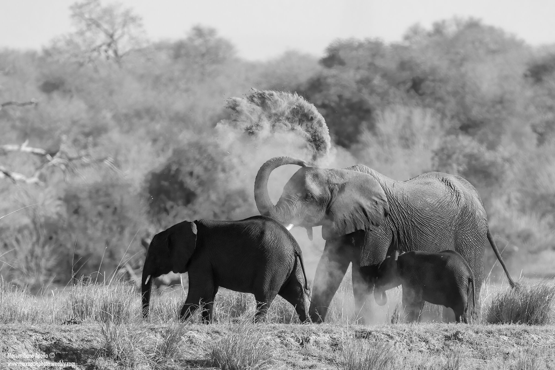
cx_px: 278
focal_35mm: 571
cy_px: 185
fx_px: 8802
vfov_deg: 2.4
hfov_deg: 3.6
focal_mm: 571
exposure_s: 1/2000
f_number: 7.1
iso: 1000
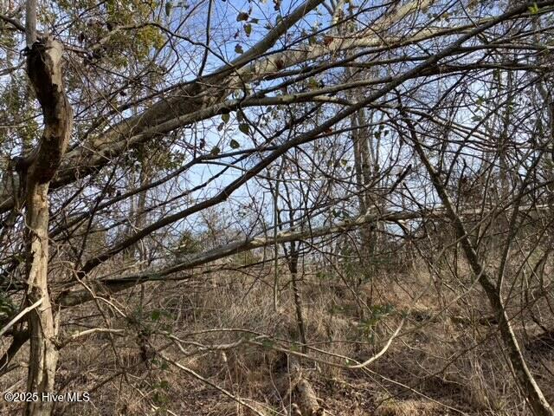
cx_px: 277
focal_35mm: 26
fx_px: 416
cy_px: 208
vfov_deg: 53.1
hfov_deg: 67.3
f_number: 1.8
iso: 32
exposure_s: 1/1218
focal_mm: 4.25
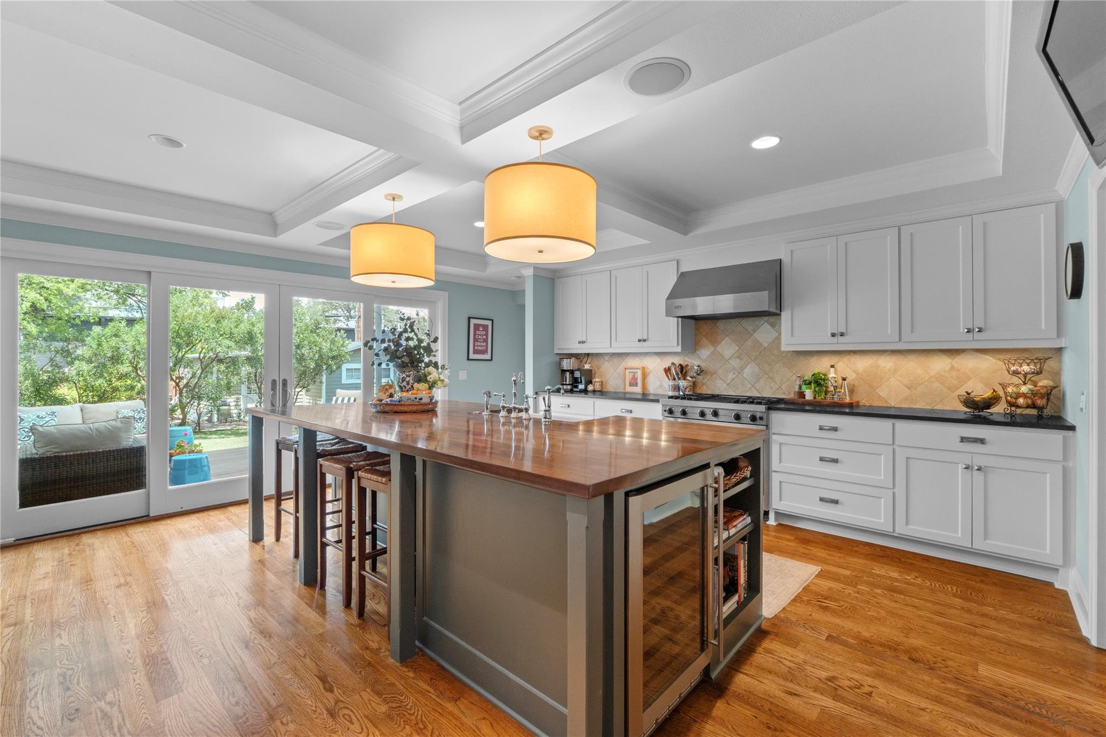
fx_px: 461
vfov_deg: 77.3
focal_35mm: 15
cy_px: 368
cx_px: 553
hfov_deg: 100.4
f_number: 11
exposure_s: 1.6
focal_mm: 10
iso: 250
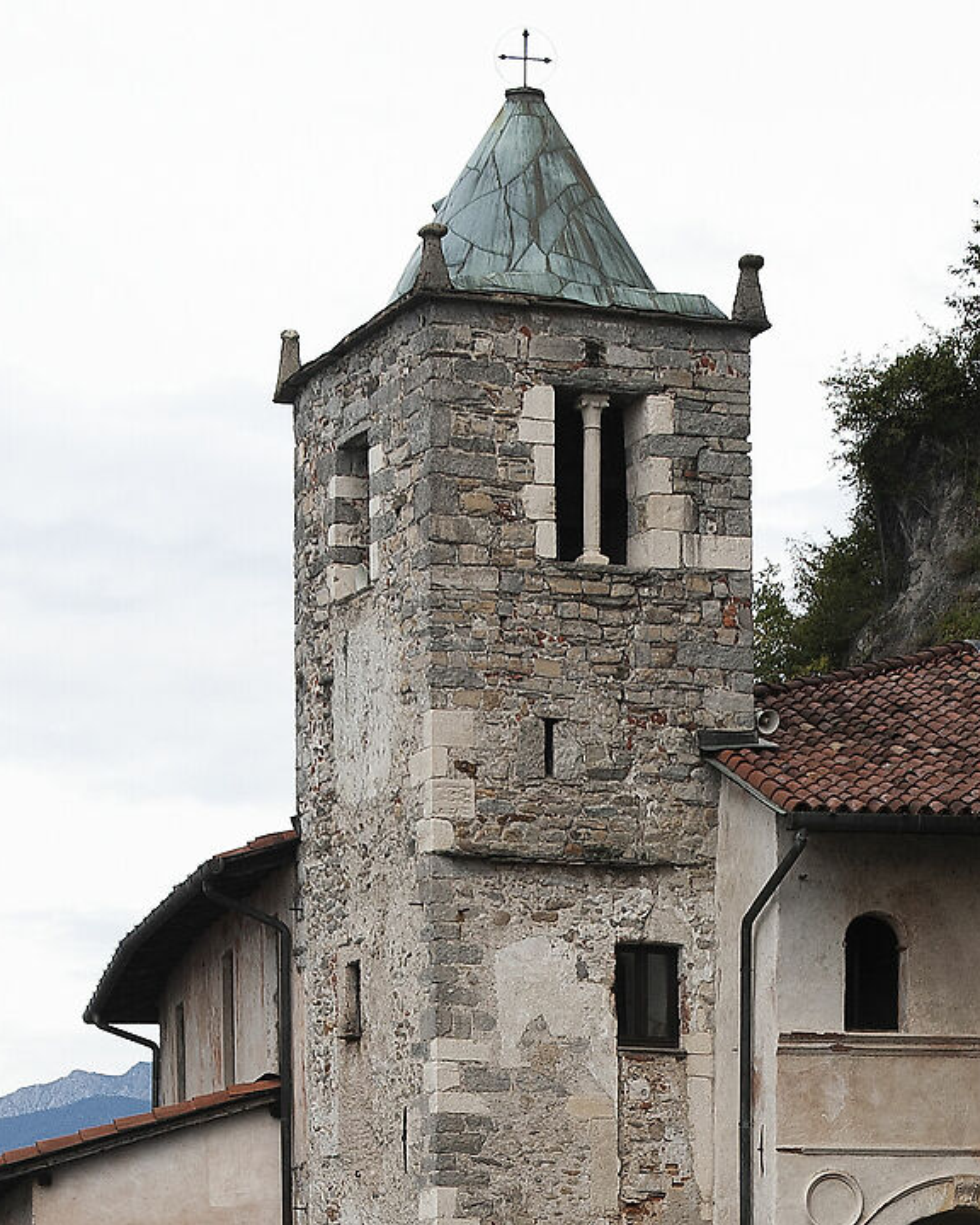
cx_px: 615
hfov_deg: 12.3
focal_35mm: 125
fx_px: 4532
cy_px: 1538
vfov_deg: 14.8
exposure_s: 1/320
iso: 200
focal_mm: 40
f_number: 7.1
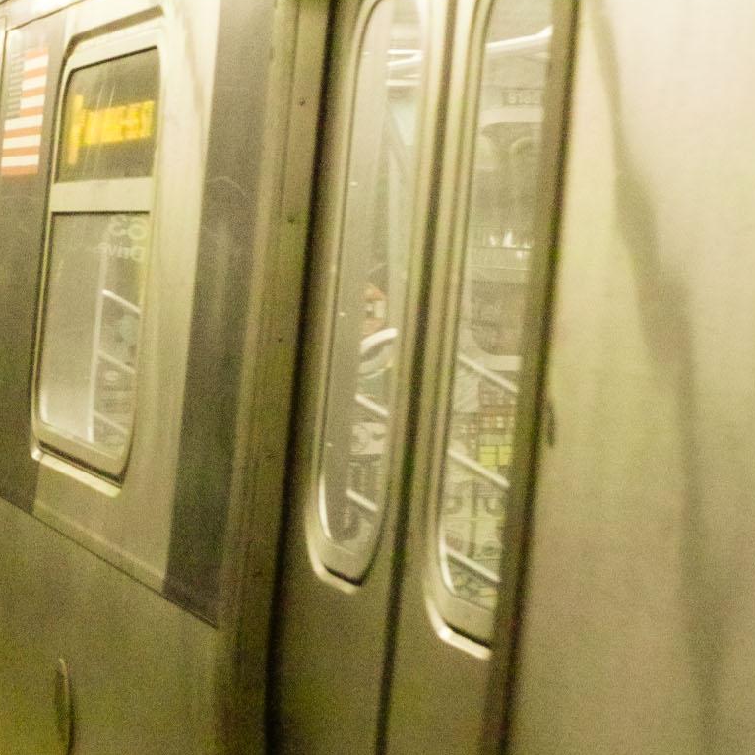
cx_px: -59
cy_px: 301
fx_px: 2961
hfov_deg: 14.2
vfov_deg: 14.5
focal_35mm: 120
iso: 1600
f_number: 3.5
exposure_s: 1/60
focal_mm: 24.2
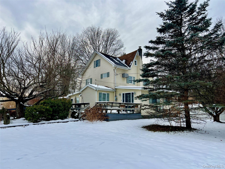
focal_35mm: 26
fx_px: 169
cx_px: 112
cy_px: 84
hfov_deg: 67.3
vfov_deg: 53.1
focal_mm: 5.7
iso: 50
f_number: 1.5
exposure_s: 1/3571
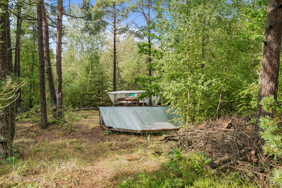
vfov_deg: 46.4
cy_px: 94
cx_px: 141
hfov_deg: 65.5
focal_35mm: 28
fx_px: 219
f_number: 5.6
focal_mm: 28
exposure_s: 1/160
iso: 320
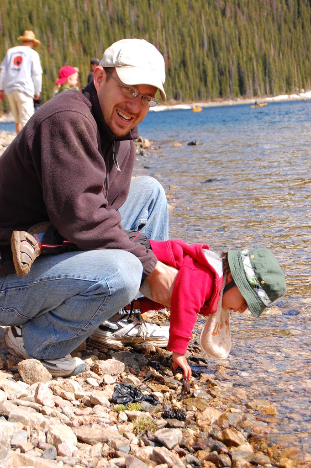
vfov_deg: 24.6
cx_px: 156
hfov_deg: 16.5
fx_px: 1071
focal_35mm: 82
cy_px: 234
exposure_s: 1/400
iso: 400
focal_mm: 55
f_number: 10
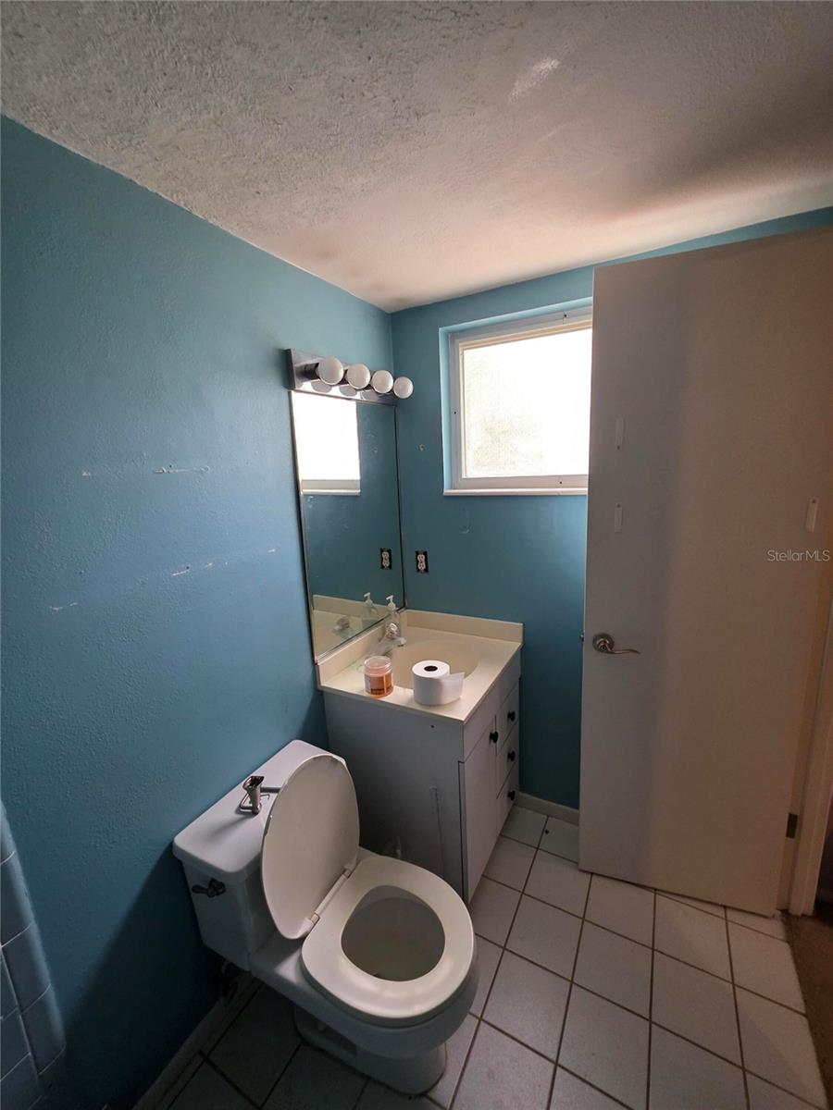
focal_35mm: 13
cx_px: 416
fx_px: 417
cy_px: 555
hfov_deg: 89.9
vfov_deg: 106.2
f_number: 1.9
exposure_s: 1/60
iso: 400
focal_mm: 2.2
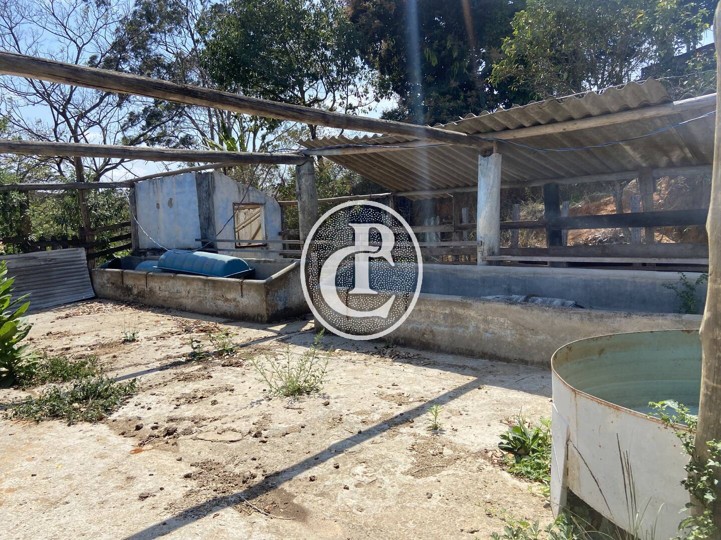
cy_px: 270
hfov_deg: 67.3
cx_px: 360
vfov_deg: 53.1
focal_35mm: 26
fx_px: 542
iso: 32
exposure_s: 1/2410
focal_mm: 4.25
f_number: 1.8
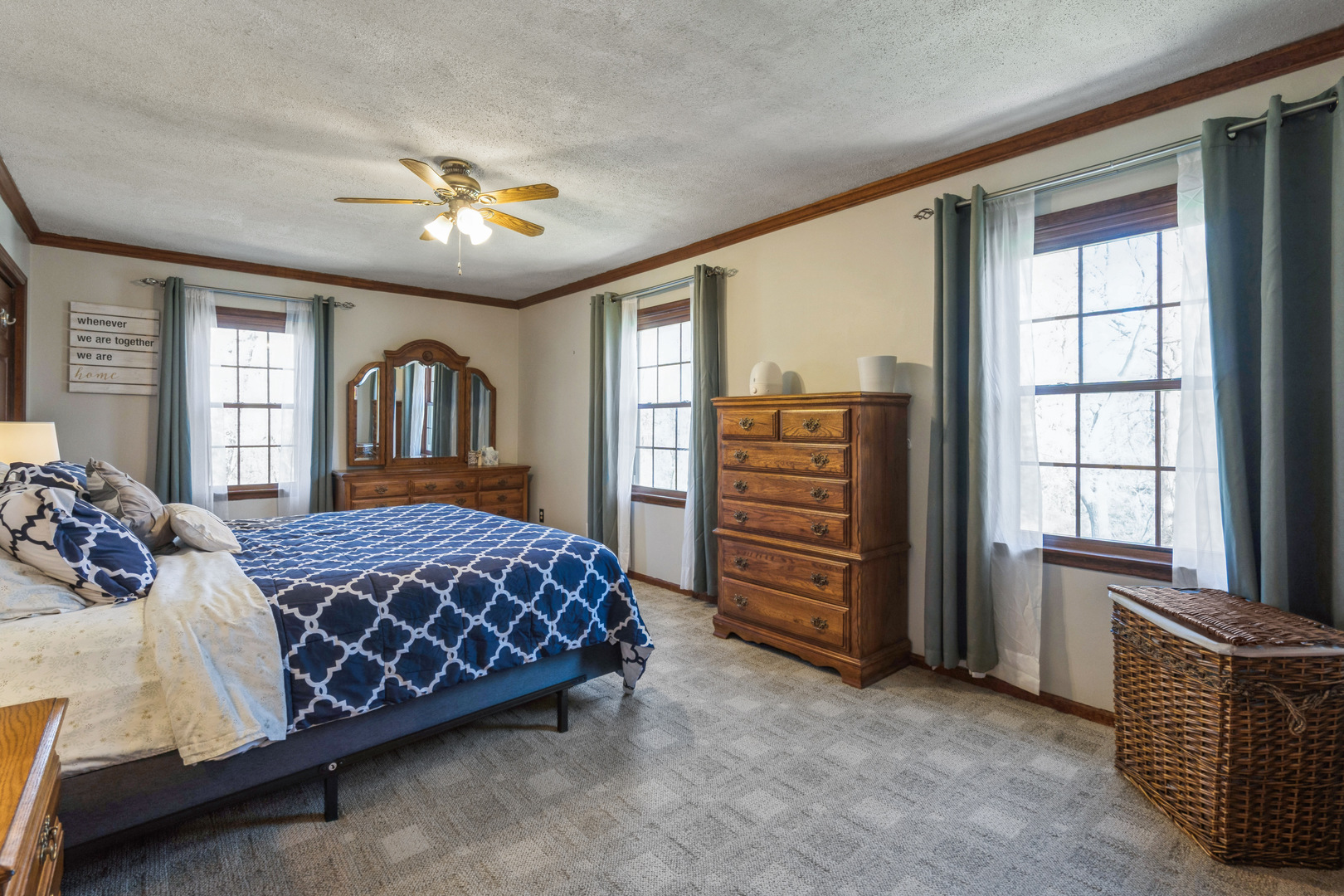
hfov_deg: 96.7
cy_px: 448
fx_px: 597
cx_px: 672
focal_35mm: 16
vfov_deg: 73.7
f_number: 9
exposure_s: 1/8
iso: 400
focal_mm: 16
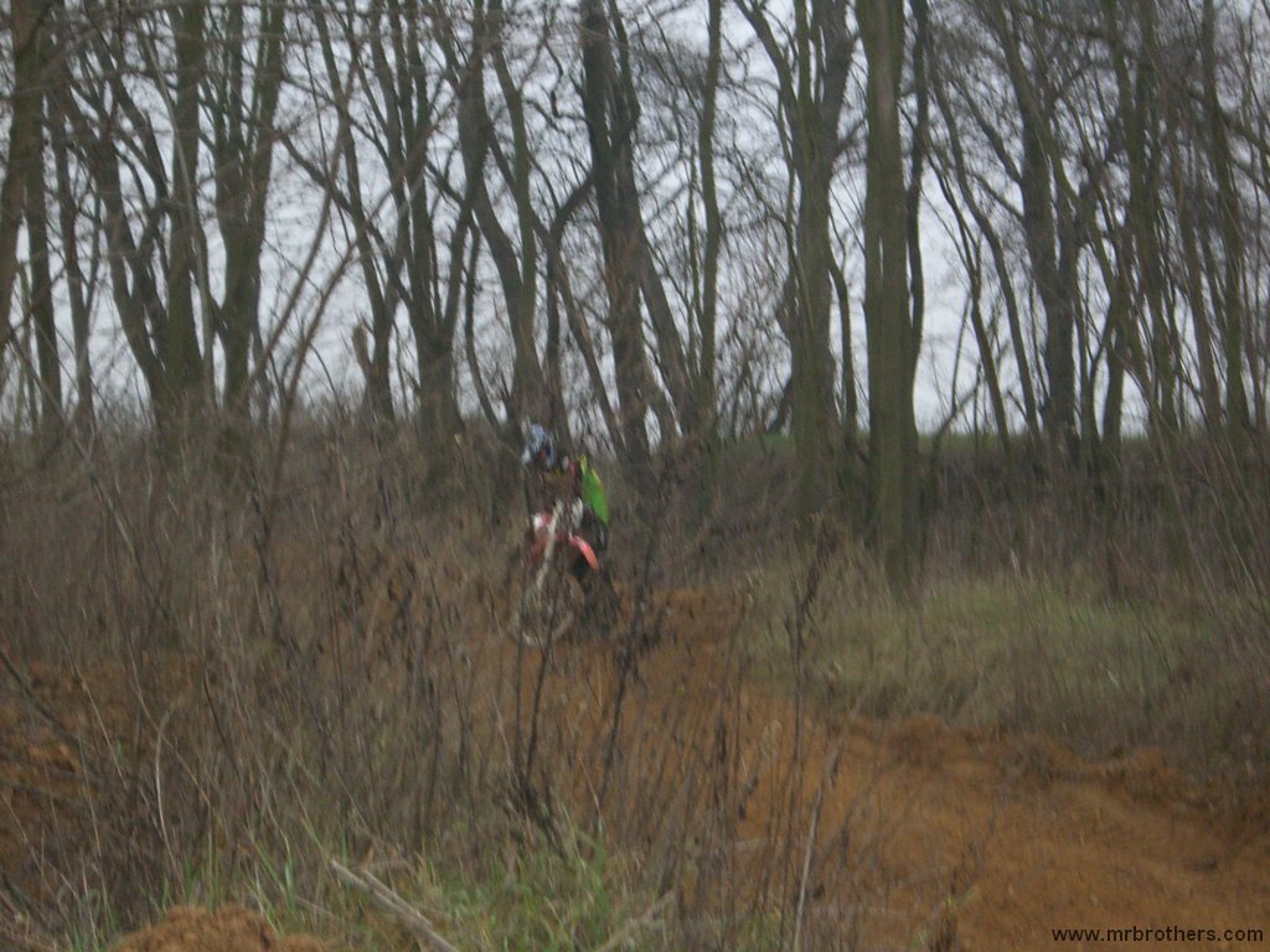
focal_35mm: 114
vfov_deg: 13.0
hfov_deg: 17.3
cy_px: 476
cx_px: 635
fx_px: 4182
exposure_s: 1/60
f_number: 5.2
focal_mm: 18.6
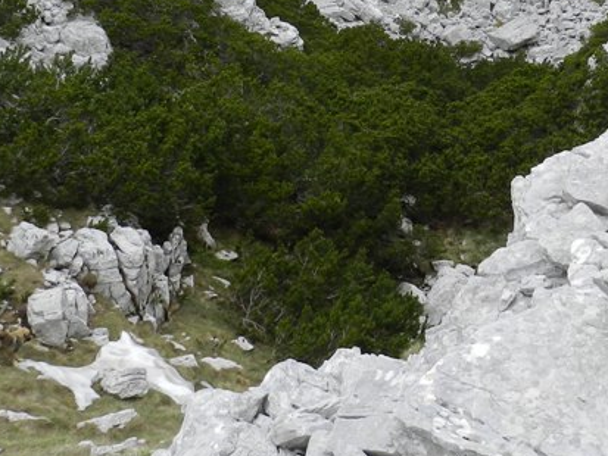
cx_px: 396
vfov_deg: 25.1
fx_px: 1001
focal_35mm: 57
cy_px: 75
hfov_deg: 33.5
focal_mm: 4
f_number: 3.4
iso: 160
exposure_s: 1/800
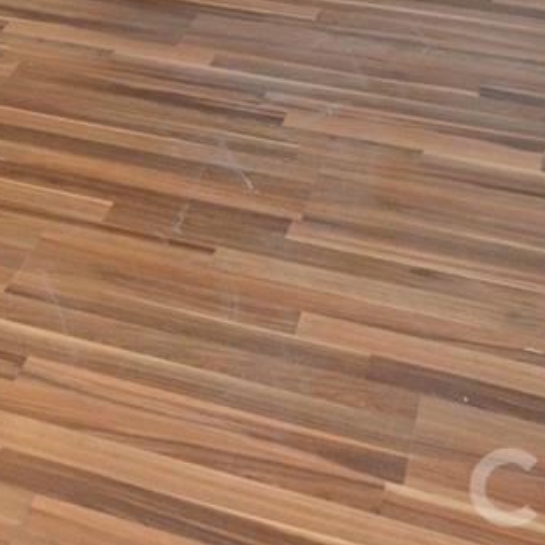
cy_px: -556
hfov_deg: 16.3
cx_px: -333
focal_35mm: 95
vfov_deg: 14.9
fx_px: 1692
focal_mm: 17
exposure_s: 1/20
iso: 320
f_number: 7.1
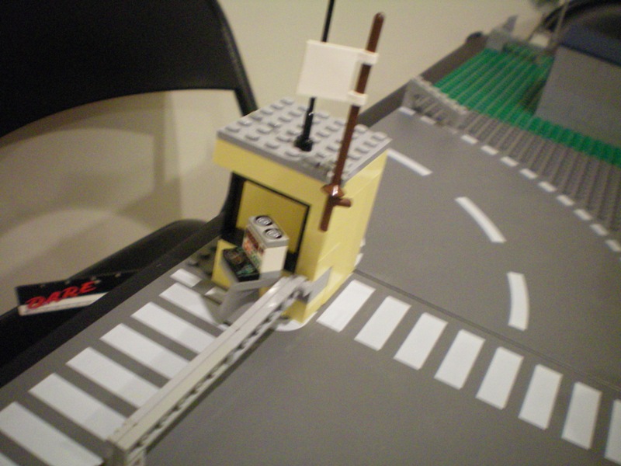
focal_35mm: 38
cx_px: 310
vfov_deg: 37.7
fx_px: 682
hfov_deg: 49.0
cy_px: 233
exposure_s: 1/15
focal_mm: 6.3
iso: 400
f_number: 3.1
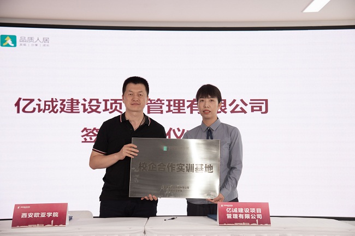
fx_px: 572
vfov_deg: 23.4
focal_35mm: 58
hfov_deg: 34.5
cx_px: 178
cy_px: 118
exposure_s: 1/160
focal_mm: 58
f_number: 4.5
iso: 500
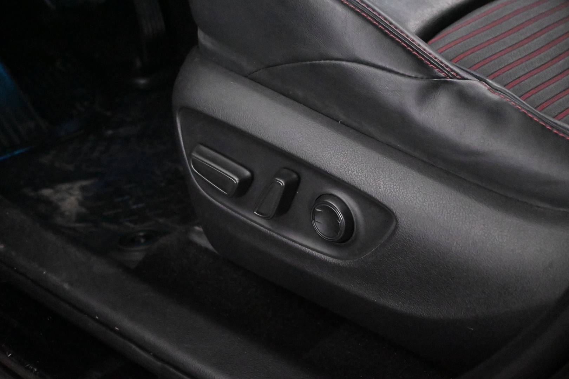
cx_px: 284
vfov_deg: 26.5
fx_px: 806
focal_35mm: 51
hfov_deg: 38.9
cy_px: 190
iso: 18000
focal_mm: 34
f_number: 5
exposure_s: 1/50
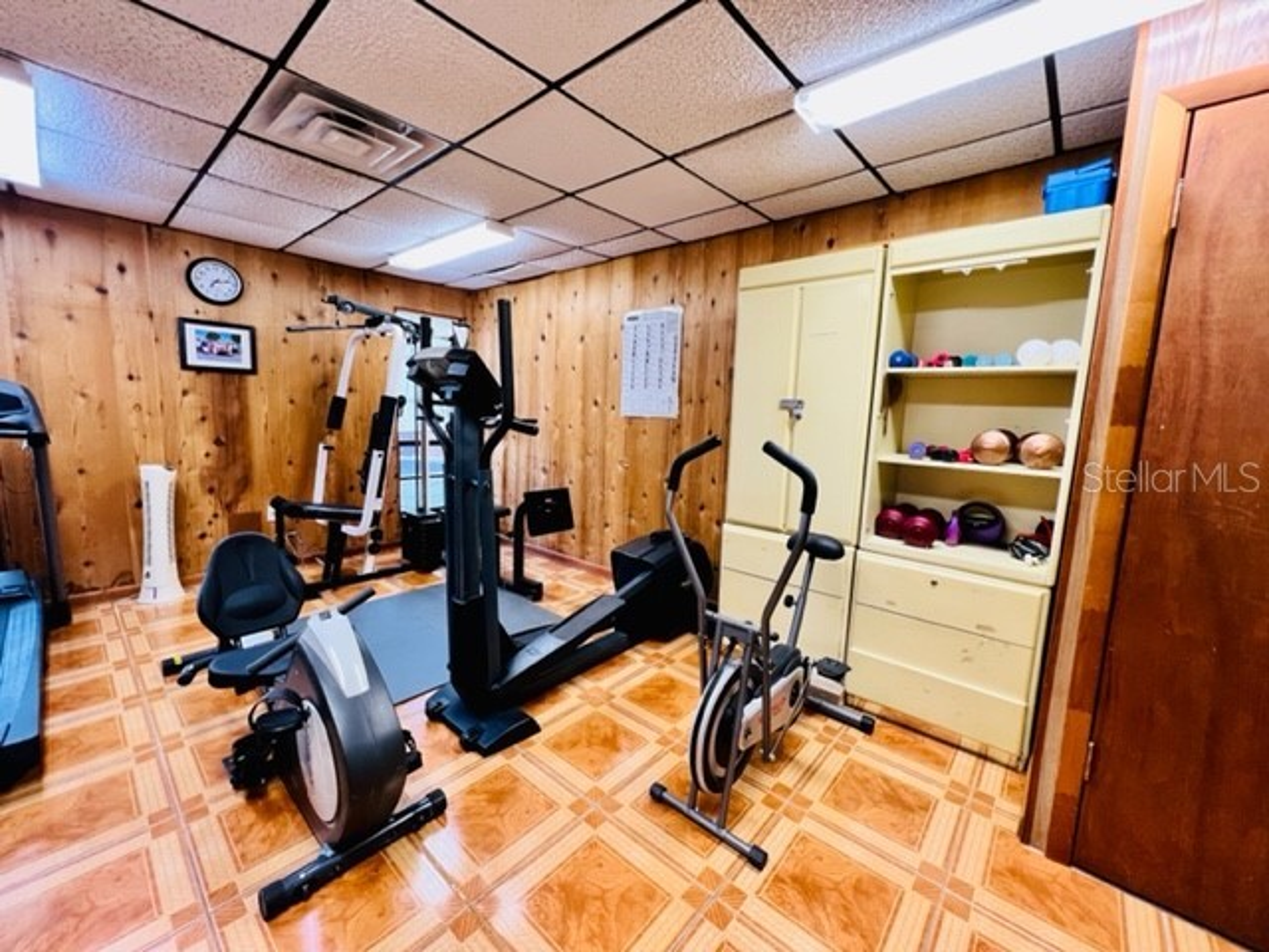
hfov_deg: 106.2
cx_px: 634
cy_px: 476
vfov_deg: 89.9
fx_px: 477
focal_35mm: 13
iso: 160
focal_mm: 1.57
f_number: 1.8
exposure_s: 1/60
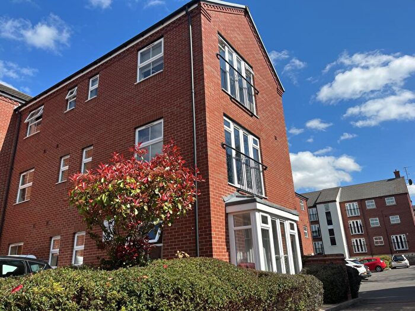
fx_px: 312
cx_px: 208
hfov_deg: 67.3
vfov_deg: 53.1
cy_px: 156
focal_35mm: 26
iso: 50
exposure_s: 1/2825
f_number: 1.6
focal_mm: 5.1
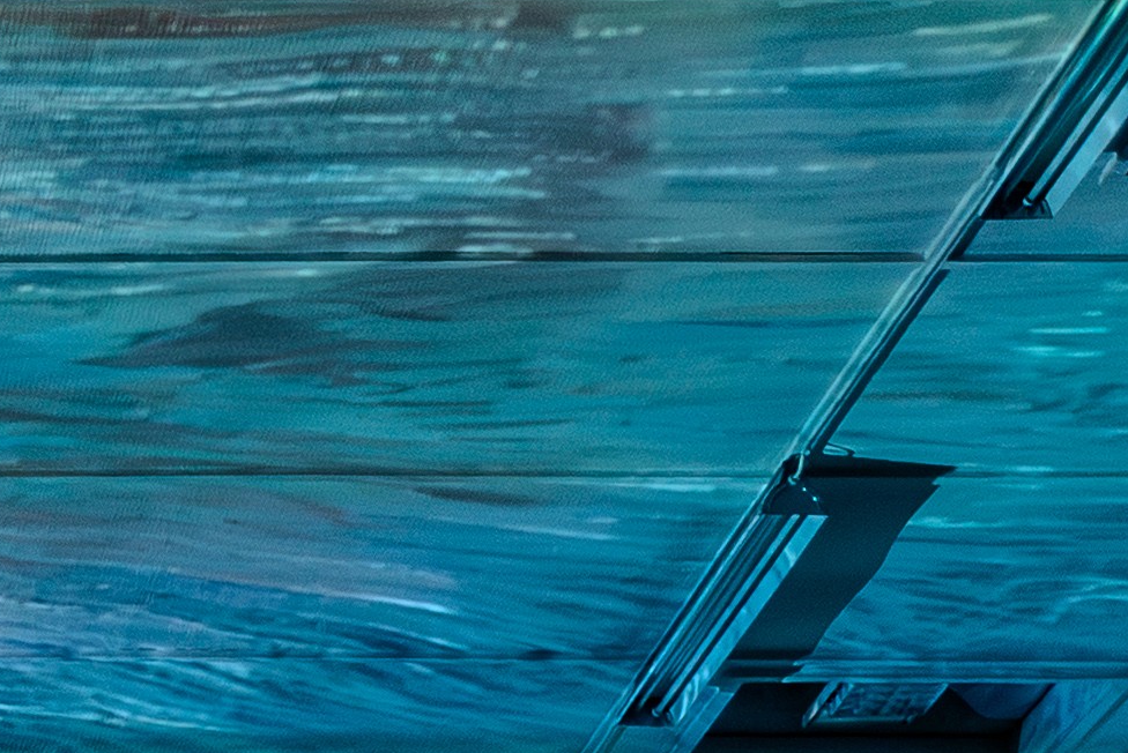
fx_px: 5424
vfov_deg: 7.6
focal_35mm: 173
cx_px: -665
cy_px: 1617
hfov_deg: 11.3
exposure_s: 1/30
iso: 16000
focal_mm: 40
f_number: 4
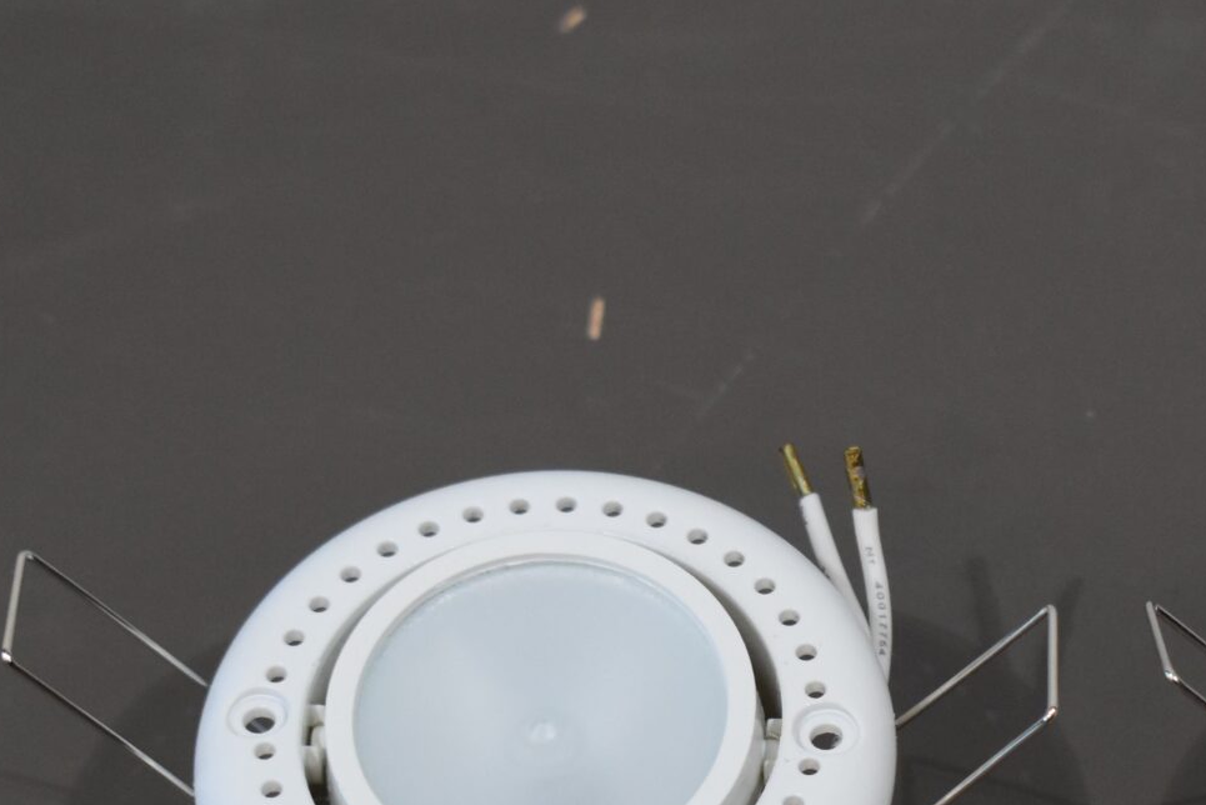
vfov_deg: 7.5
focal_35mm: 183
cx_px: 1144
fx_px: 6132
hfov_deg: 11.1
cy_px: 763
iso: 800
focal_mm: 46
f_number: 5.3
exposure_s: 1/200
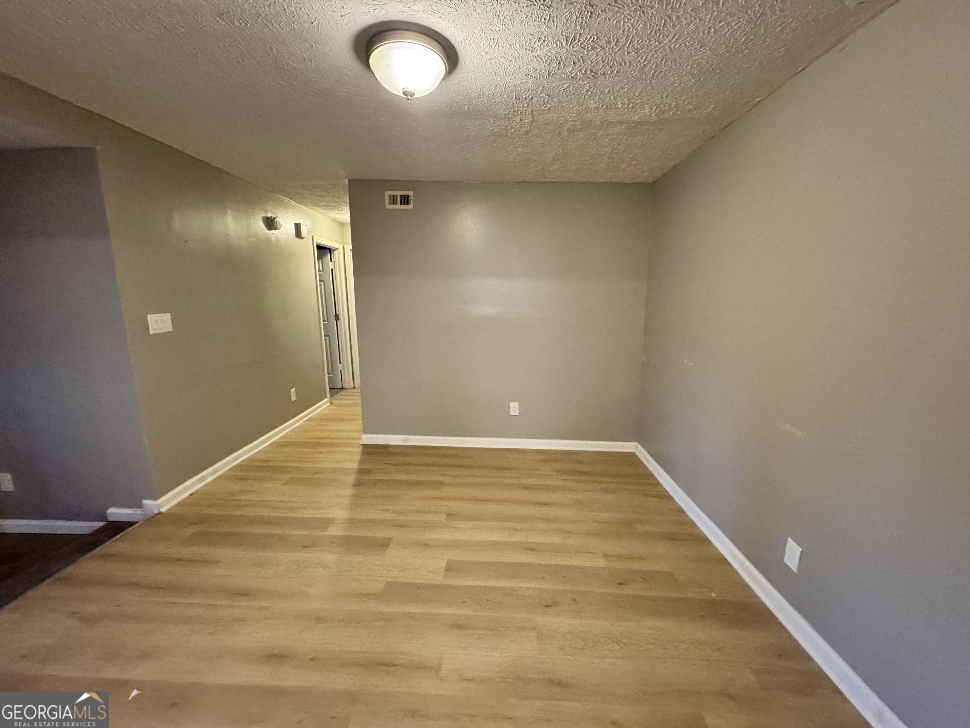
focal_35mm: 14
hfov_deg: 102.1
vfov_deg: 85.7
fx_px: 392
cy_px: 364
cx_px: 485
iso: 1000
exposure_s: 1/60
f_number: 2.2
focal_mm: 2.22
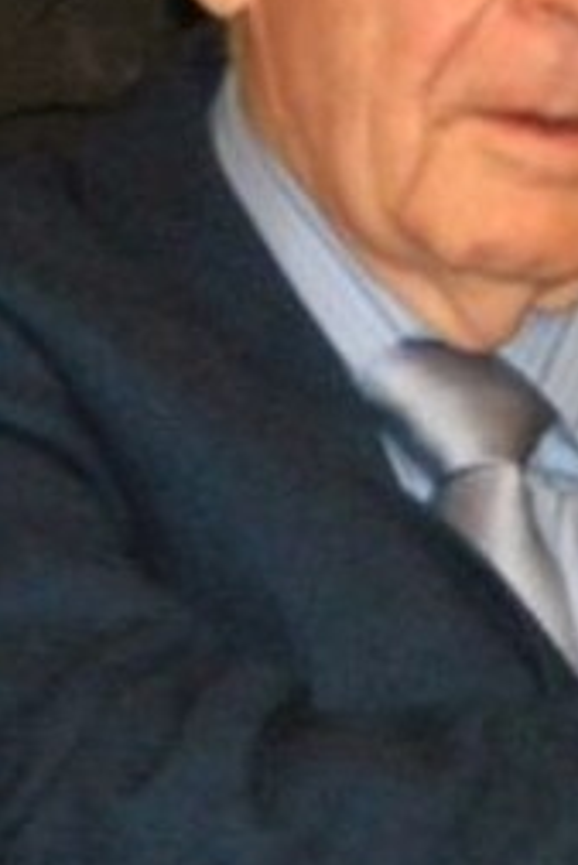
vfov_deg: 4.5
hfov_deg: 3.0
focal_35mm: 456
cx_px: 506
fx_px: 10966
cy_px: 63
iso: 800
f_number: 5
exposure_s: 1/30
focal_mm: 26.8
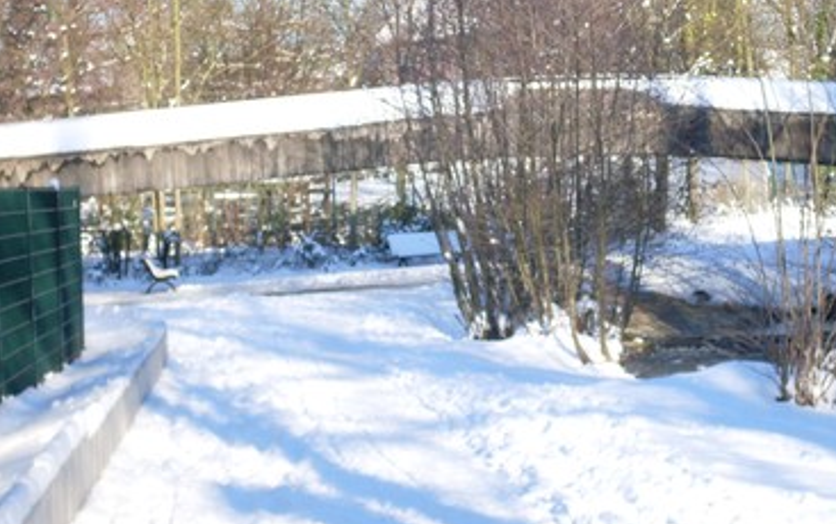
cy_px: 101
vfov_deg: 10.4
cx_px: 589
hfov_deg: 16.5
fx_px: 2873
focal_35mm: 126
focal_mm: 11.7
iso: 80
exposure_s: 1/350
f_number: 3.7
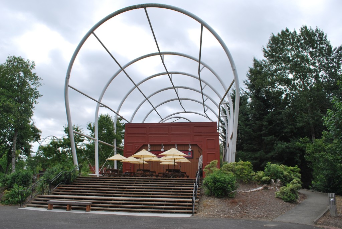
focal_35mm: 27
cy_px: 114
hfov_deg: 67.3
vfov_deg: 48.0
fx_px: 257
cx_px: 171
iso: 100
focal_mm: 18
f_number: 8
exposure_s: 1/250
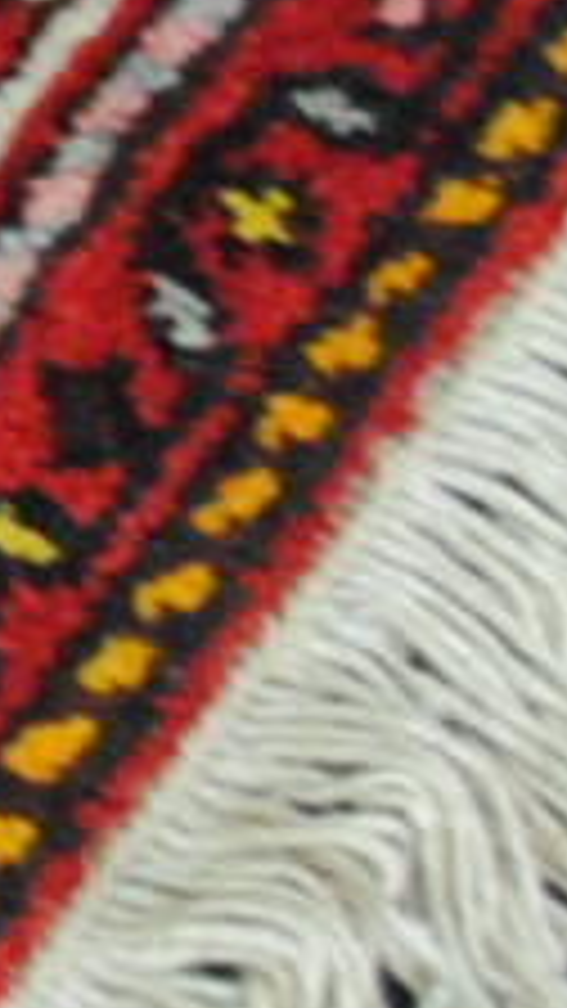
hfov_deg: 3.1
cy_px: -432
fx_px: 8713
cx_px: -3771
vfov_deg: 6.5
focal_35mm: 326
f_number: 4
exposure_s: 1/30
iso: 800
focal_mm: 24
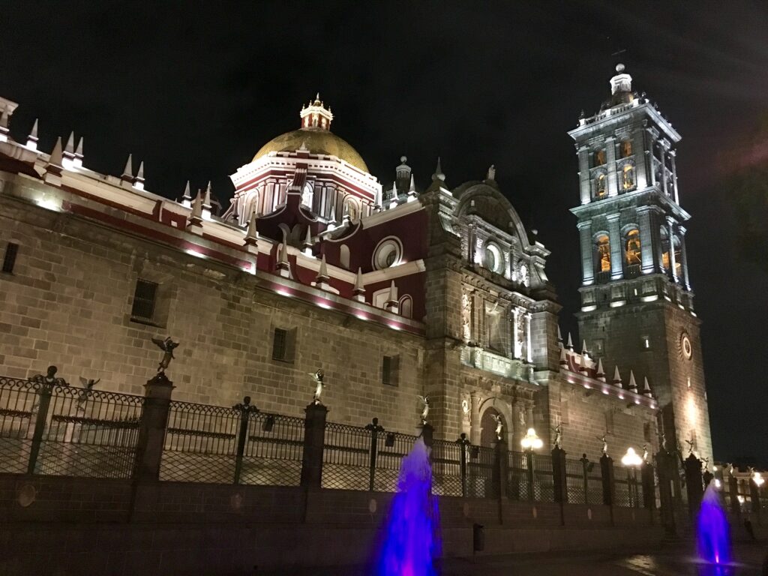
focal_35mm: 29
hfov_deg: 61.7
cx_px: 384
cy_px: 288
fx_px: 643
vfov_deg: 48.2
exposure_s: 1/15
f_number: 2.2
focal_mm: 4.15
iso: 320
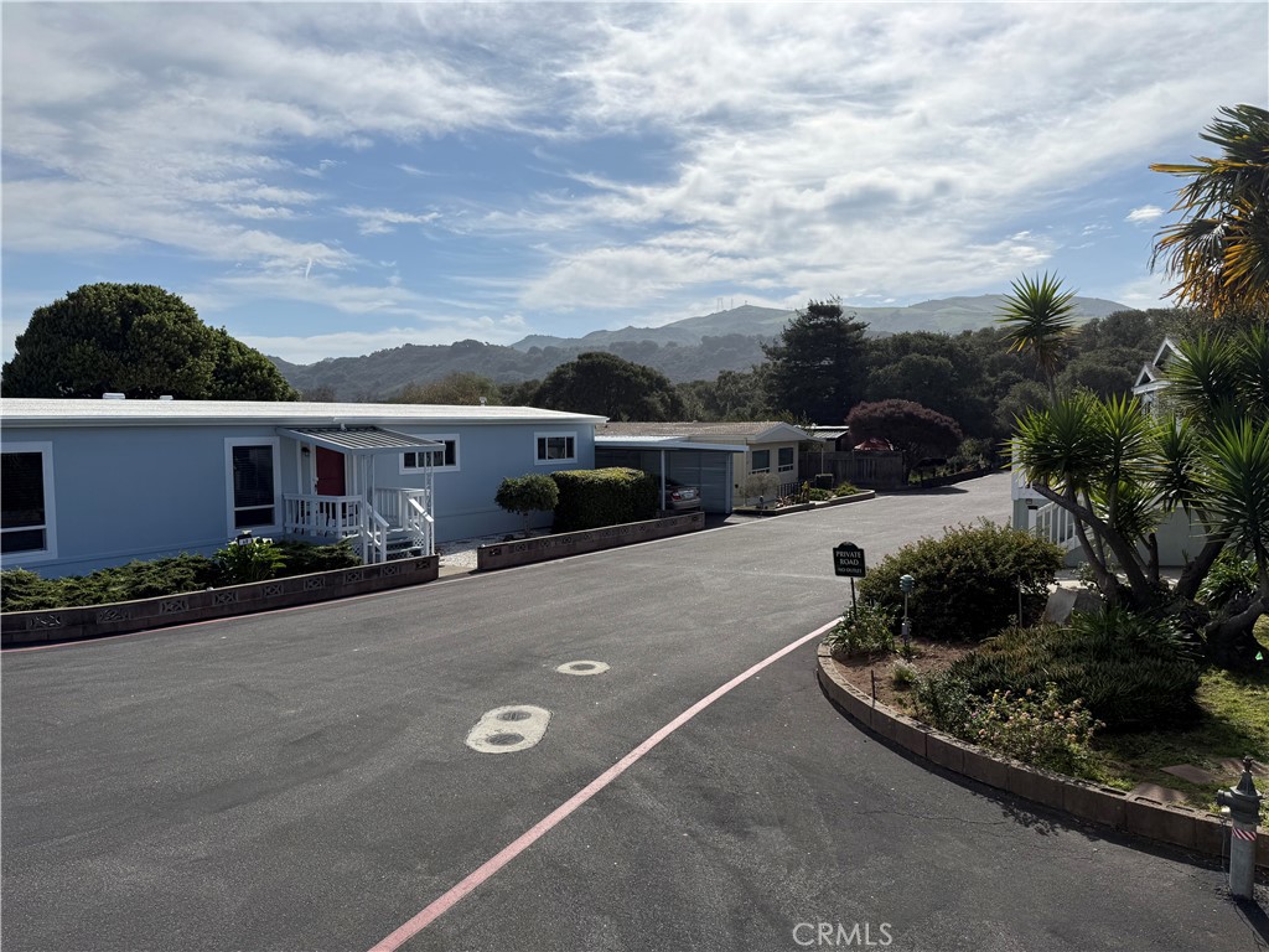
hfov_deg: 71.6
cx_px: 634
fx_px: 880
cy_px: 476
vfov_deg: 56.8
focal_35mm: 24
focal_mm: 6.76
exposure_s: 1/10309
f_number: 1.78
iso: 80
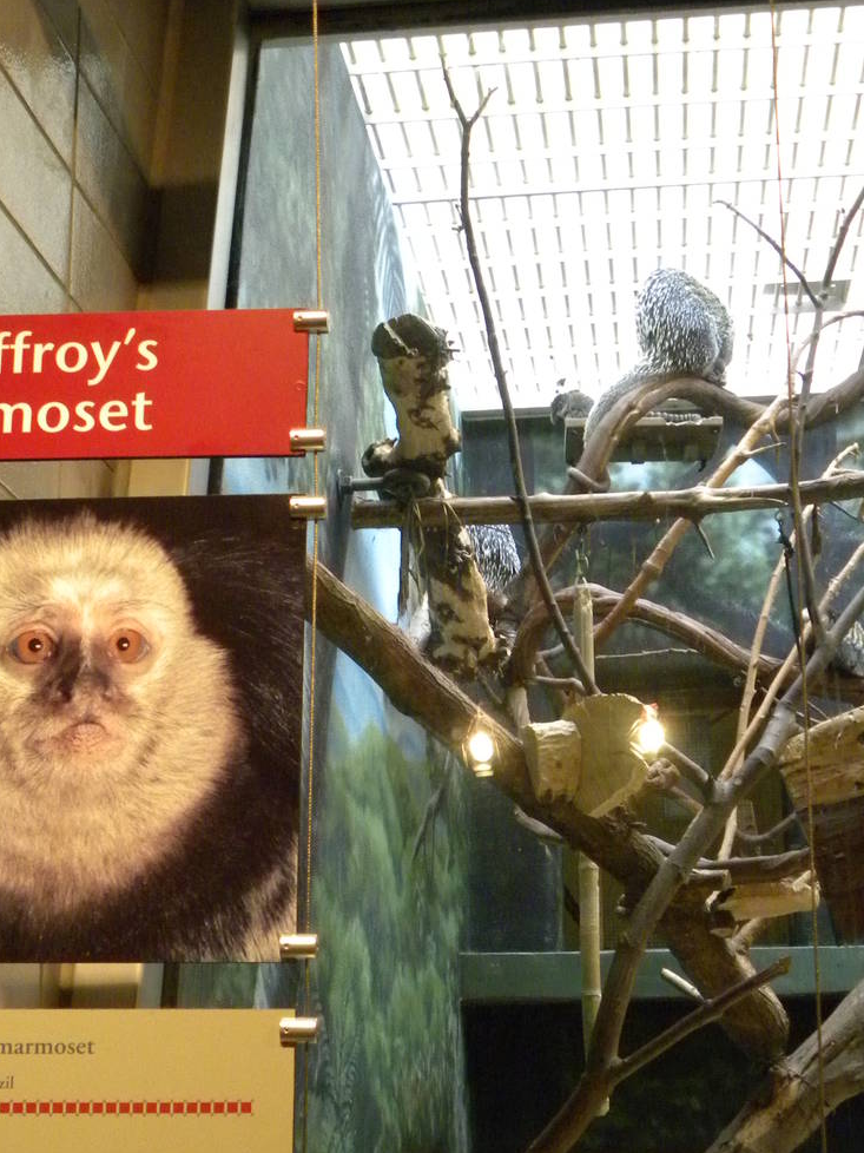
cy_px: 817
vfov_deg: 35.0
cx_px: 515
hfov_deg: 27.0
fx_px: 1798
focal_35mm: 54
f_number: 2.8
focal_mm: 5.9
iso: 400
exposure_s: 1/15.5
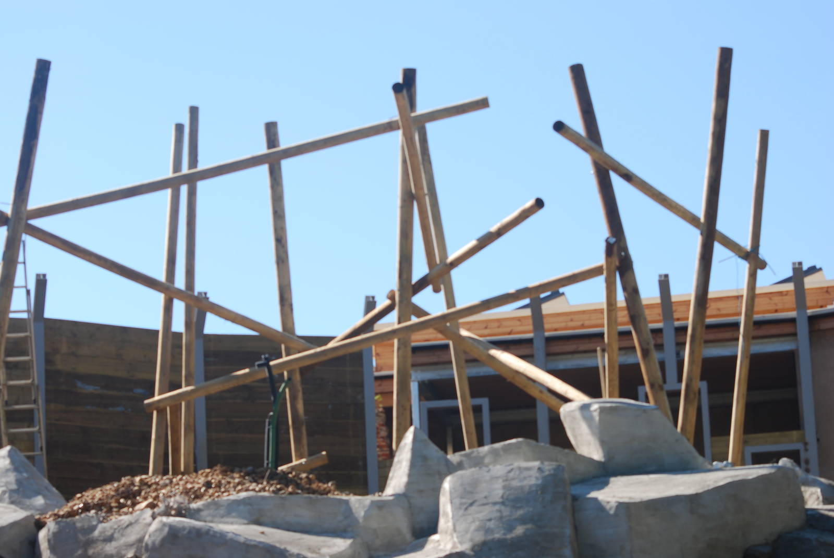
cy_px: 279
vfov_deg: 13.1
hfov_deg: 19.4
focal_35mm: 105
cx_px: 417
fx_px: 2435
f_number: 8
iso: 100
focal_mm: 70
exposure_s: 1/160
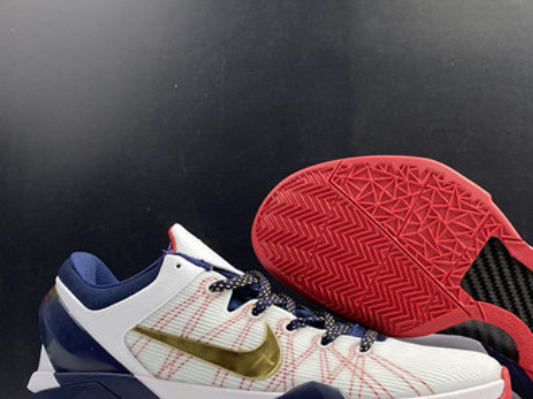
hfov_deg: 40.9
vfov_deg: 31.2
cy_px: 273
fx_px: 708
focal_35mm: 46
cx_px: 339
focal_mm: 4.25
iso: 80
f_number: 1.8
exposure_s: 1/100
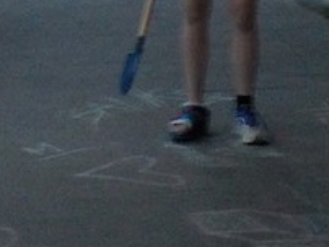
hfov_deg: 13.0
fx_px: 1446
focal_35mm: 152
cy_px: -294
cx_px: 124
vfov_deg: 9.0
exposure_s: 1/20
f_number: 3.3
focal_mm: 4.1
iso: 400
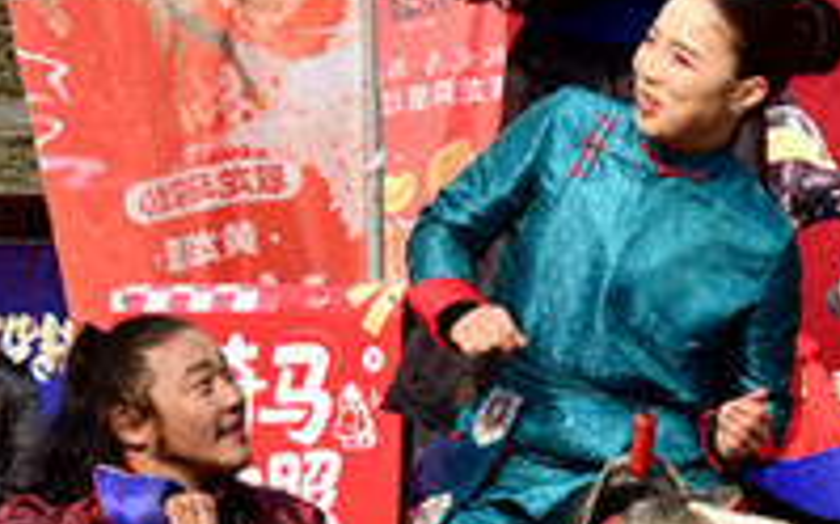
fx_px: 4758
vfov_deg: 6.3
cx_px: 616
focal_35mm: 208
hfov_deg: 10.1
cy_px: -19
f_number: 5.6
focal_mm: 58
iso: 100
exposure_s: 1/400
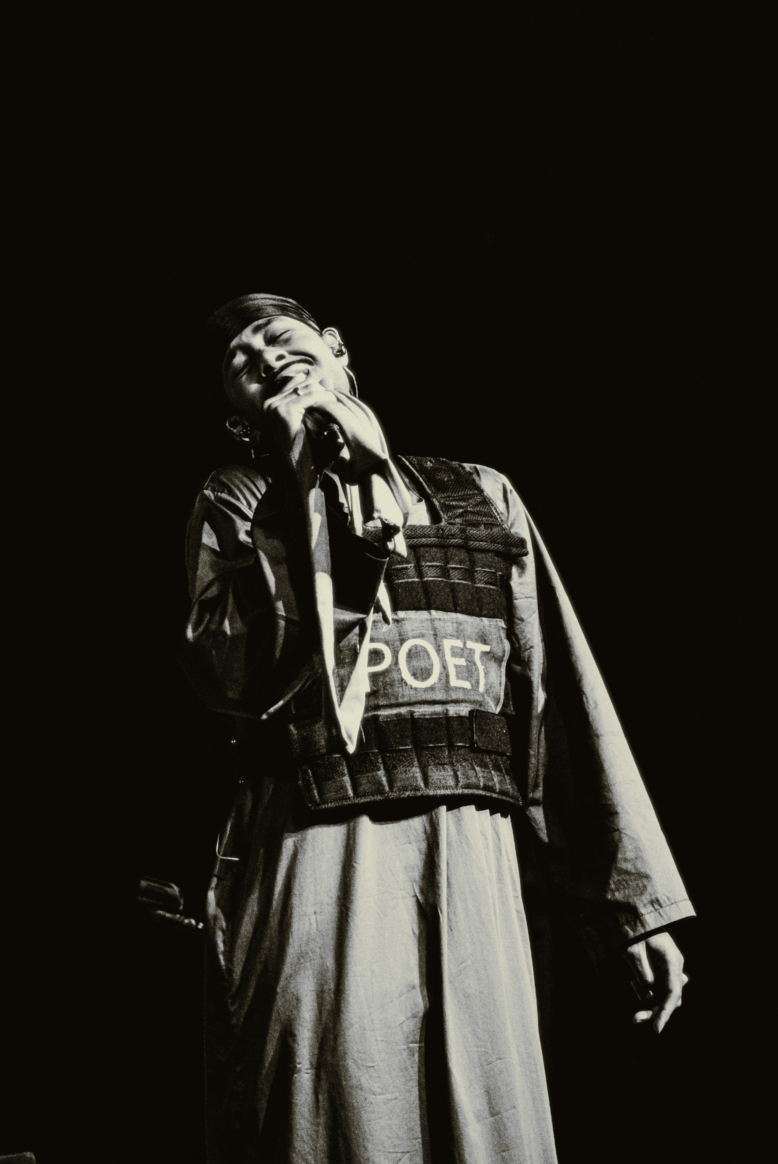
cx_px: 389
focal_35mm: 152
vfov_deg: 13.5
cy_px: 582
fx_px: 4921
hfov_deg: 9.0
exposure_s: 1/125
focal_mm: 152
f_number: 5
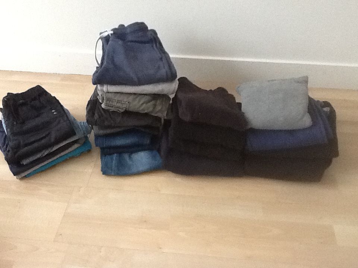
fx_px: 455
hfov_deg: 42.9
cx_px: 179
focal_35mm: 44
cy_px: 134
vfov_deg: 32.9
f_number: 2.4
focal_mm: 2.03
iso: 250
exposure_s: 1/30
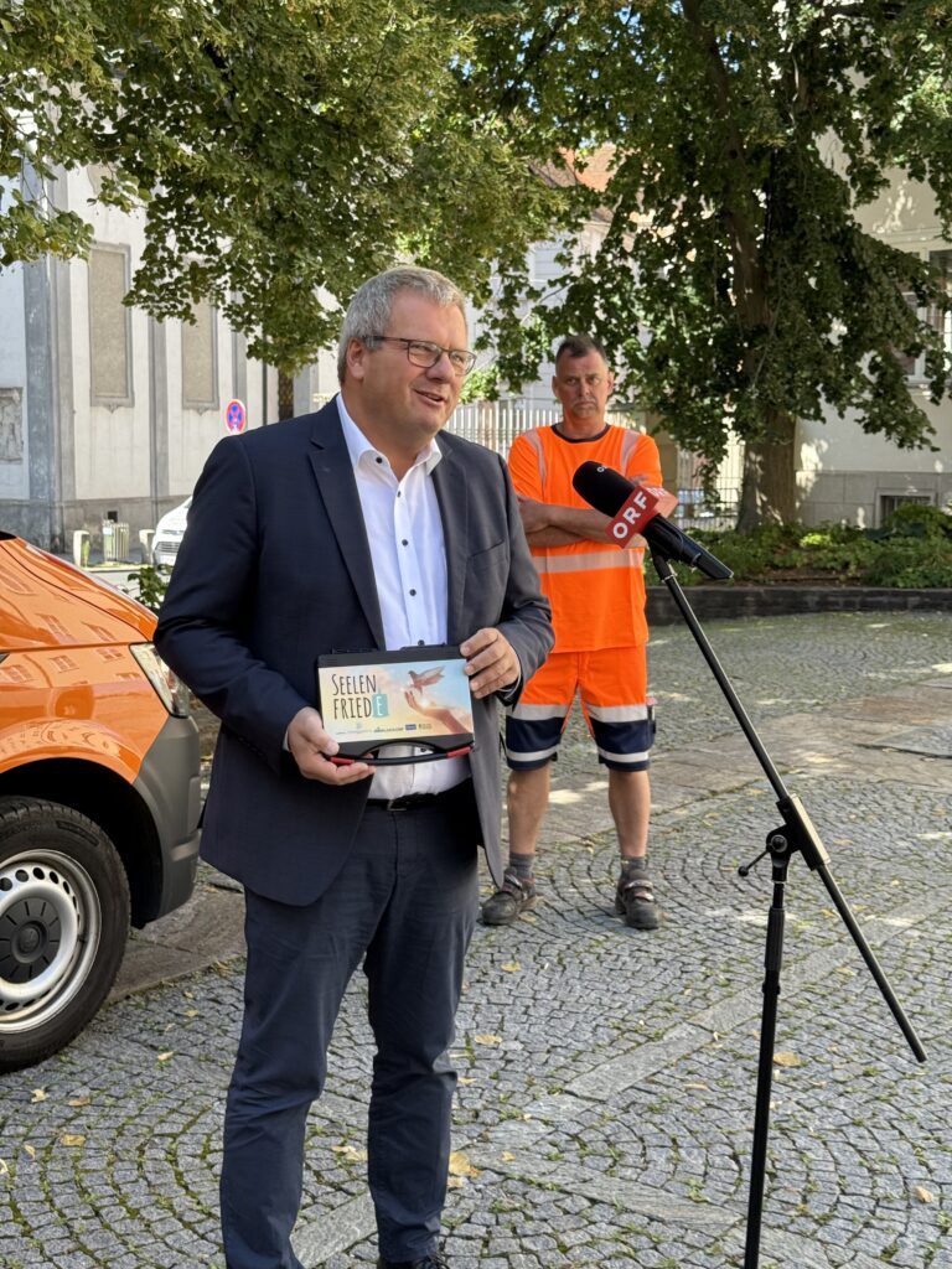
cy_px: 634
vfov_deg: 39.7
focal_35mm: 48
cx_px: 476
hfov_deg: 30.3
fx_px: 1760
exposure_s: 1/631
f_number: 1.78
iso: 64
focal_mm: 6.76
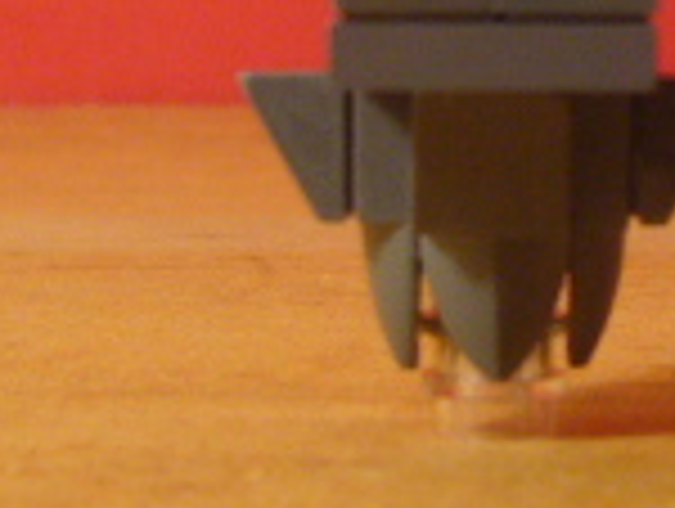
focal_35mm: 149
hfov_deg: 13.2
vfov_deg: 9.9
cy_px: -18
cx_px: 540
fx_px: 2910
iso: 100
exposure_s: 1/20
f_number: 2.8
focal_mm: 5.8
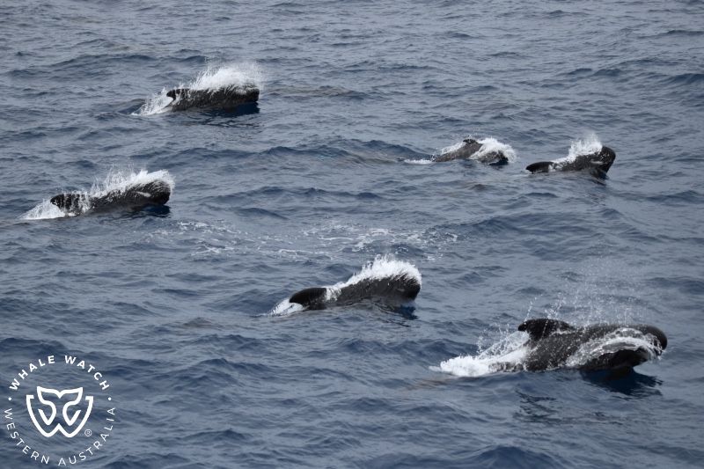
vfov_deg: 13.0
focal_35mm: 105
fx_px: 2053
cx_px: 352
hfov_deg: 19.5
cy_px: 234
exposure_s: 1/8000
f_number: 4.8
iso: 720
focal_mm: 105
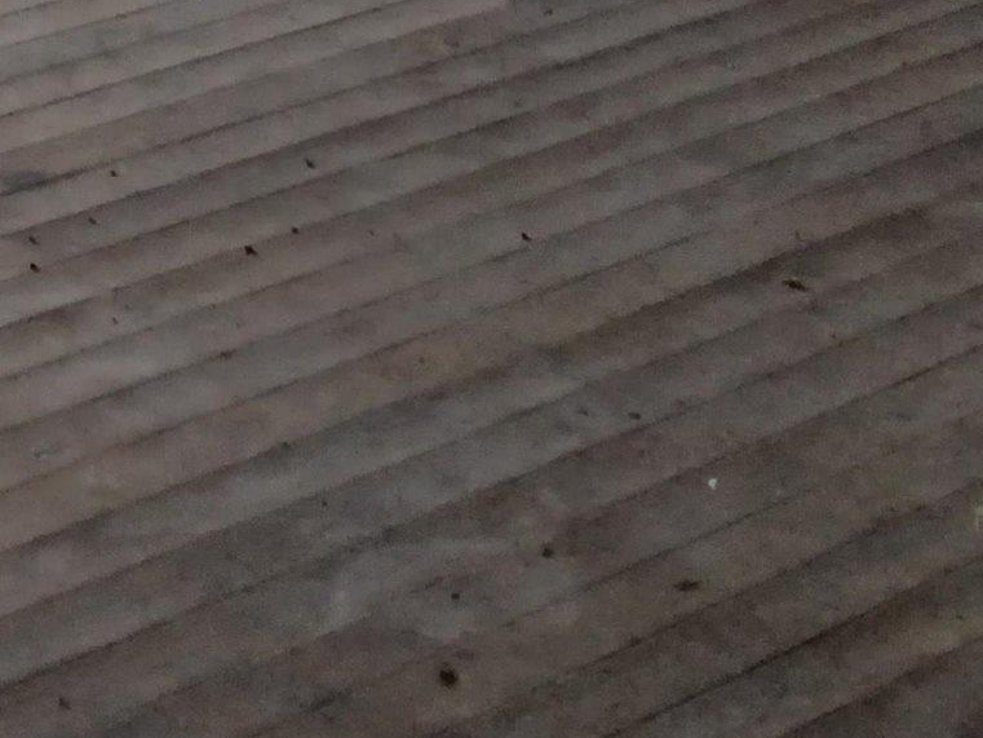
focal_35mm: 105
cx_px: -434
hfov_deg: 17.1
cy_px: -638
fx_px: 2982
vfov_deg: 12.7
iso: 250
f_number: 1.8
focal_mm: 3.98
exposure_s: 1/24
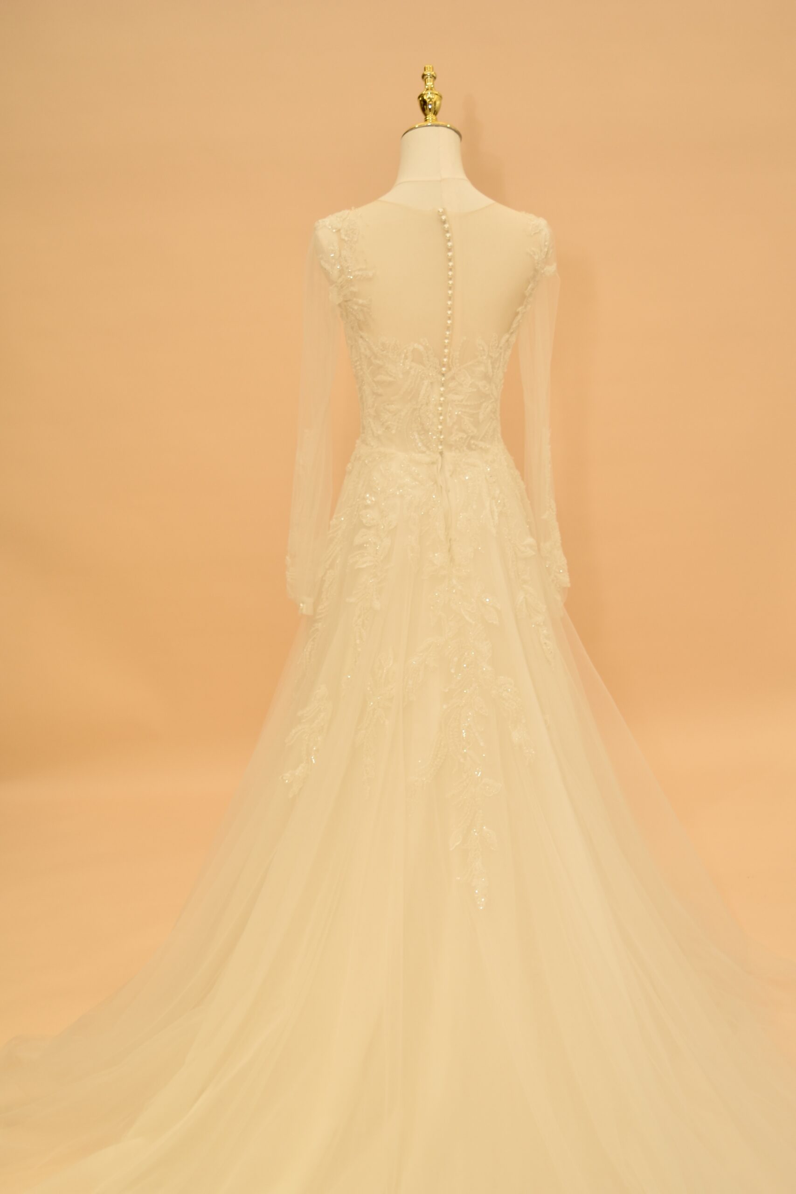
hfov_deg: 40.0
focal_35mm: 33
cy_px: 597
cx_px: 398
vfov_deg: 57.2
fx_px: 1094
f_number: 4
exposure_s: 1/80
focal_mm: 22
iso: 250
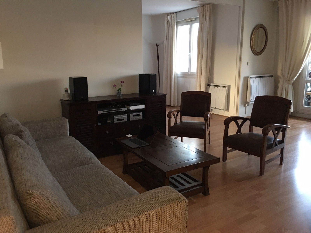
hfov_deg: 61.7
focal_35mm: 29
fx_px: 261
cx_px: 156
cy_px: 116
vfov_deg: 48.2
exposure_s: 1/8
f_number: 2.2
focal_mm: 4.15
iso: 200
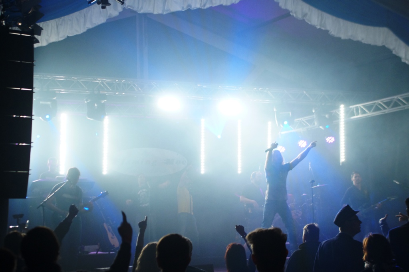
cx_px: 204
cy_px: 136
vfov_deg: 18.1
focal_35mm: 75
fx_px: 851
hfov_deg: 27.0
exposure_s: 1/80
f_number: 4.5
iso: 1000
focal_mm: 50
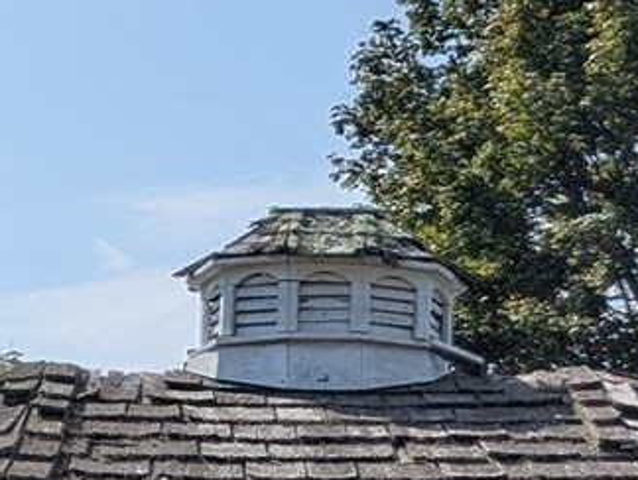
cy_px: 1194
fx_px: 2787
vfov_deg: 8.8
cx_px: 211
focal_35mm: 151
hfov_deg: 13.0
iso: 38
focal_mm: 6.81
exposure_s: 1/2976
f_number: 1.85
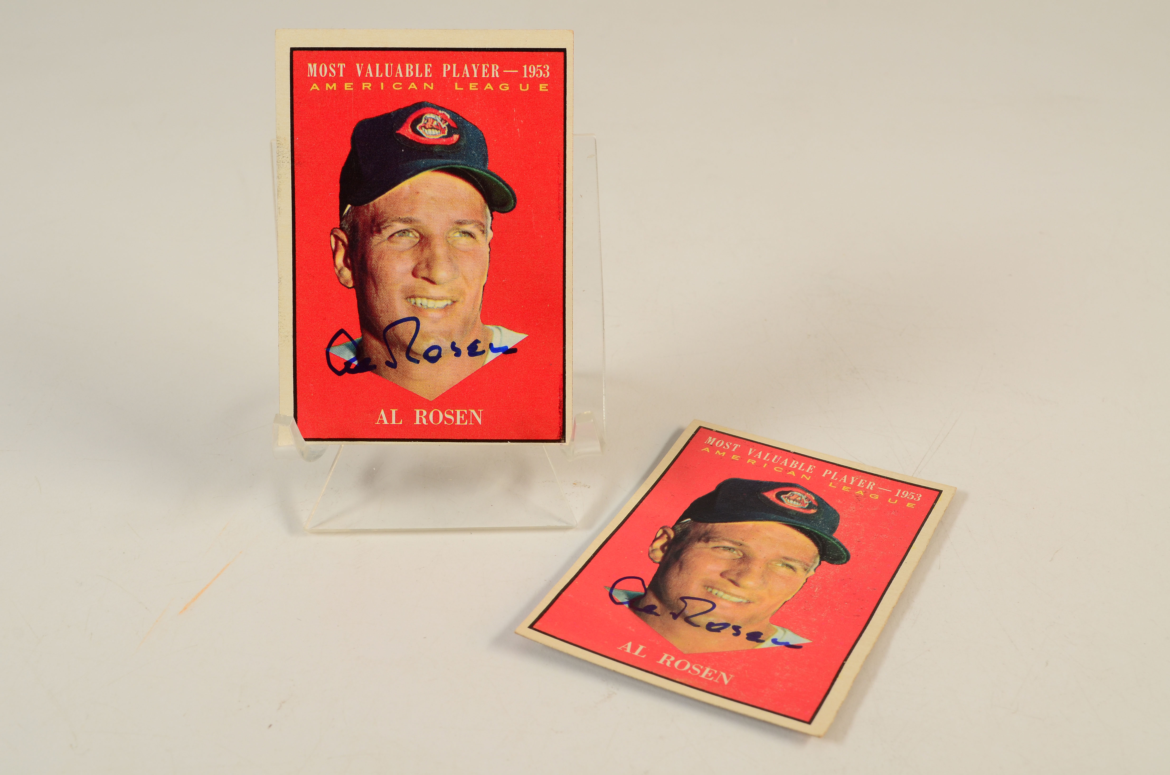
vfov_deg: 25.6
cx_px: 585
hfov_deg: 37.9
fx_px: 1703
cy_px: 388
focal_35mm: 52
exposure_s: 1/160
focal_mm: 35
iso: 200
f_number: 13
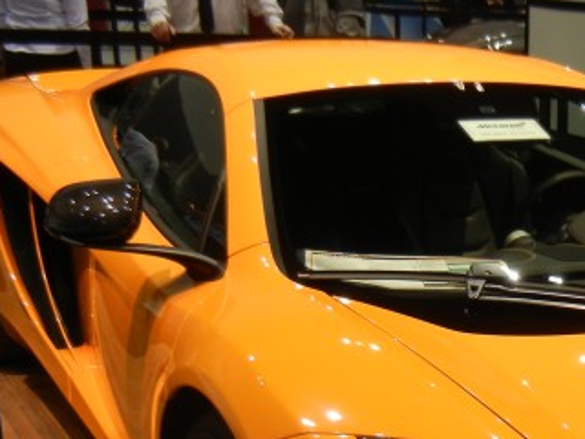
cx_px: 638
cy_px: 375
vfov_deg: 19.4
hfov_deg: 24.3
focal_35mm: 75
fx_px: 1267
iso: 167
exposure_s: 1/60
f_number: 3.5
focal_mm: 5.4
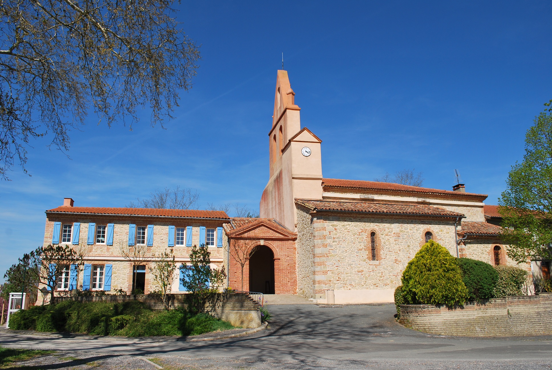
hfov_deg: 67.3
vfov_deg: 48.0
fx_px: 414
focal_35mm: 27
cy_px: 185
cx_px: 276
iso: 100
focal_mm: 18
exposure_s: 1/250
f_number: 8
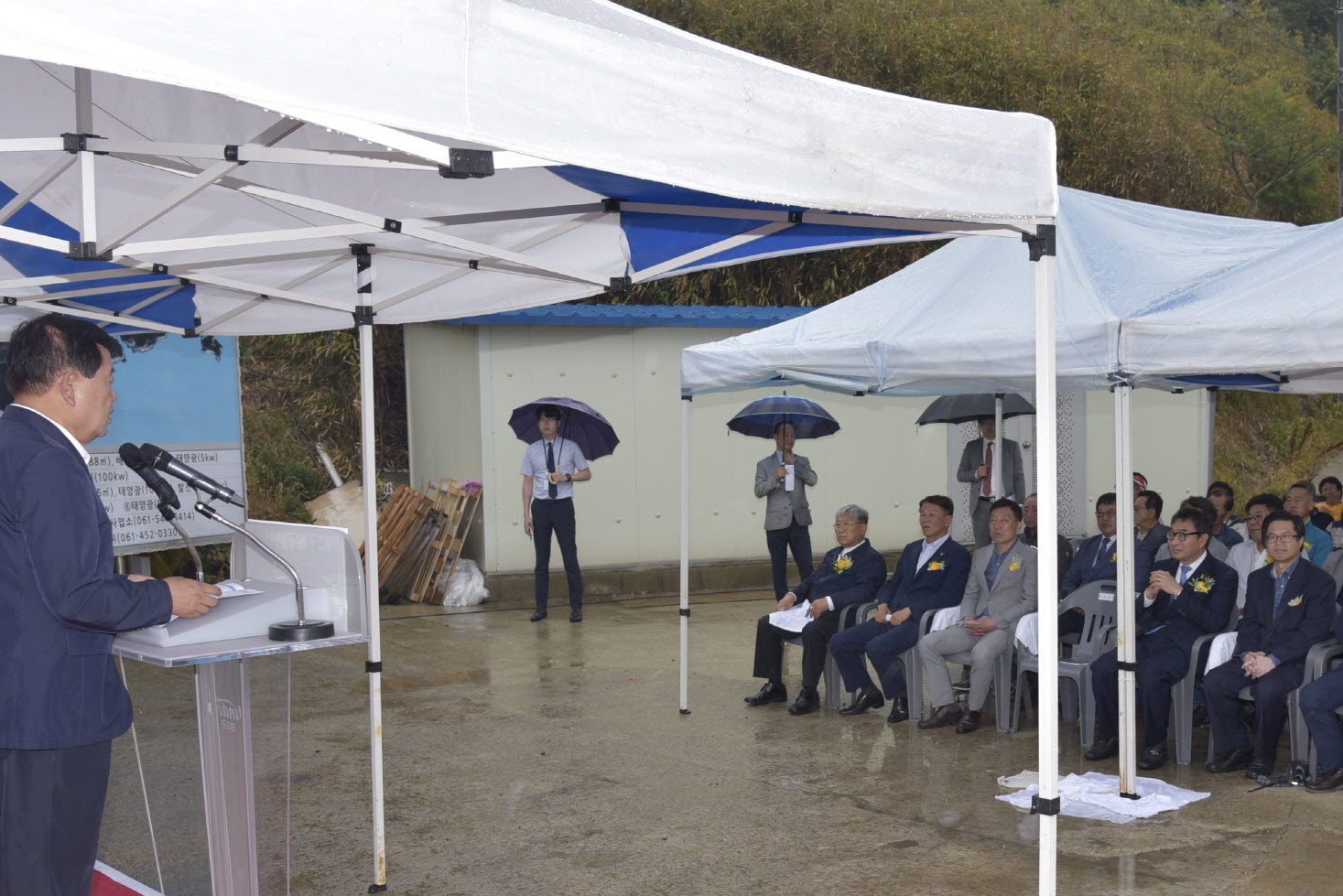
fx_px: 1343
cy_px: 536
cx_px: 836
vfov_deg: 36.8
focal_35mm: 36
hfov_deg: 52.6
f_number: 6.3
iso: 100
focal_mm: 24
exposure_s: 1/160
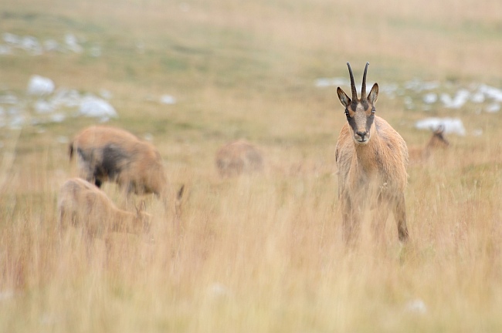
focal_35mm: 300
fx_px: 4179
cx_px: 251
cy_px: 166
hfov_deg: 6.9
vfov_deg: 4.6
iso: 320
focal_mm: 300
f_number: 9
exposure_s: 1/320
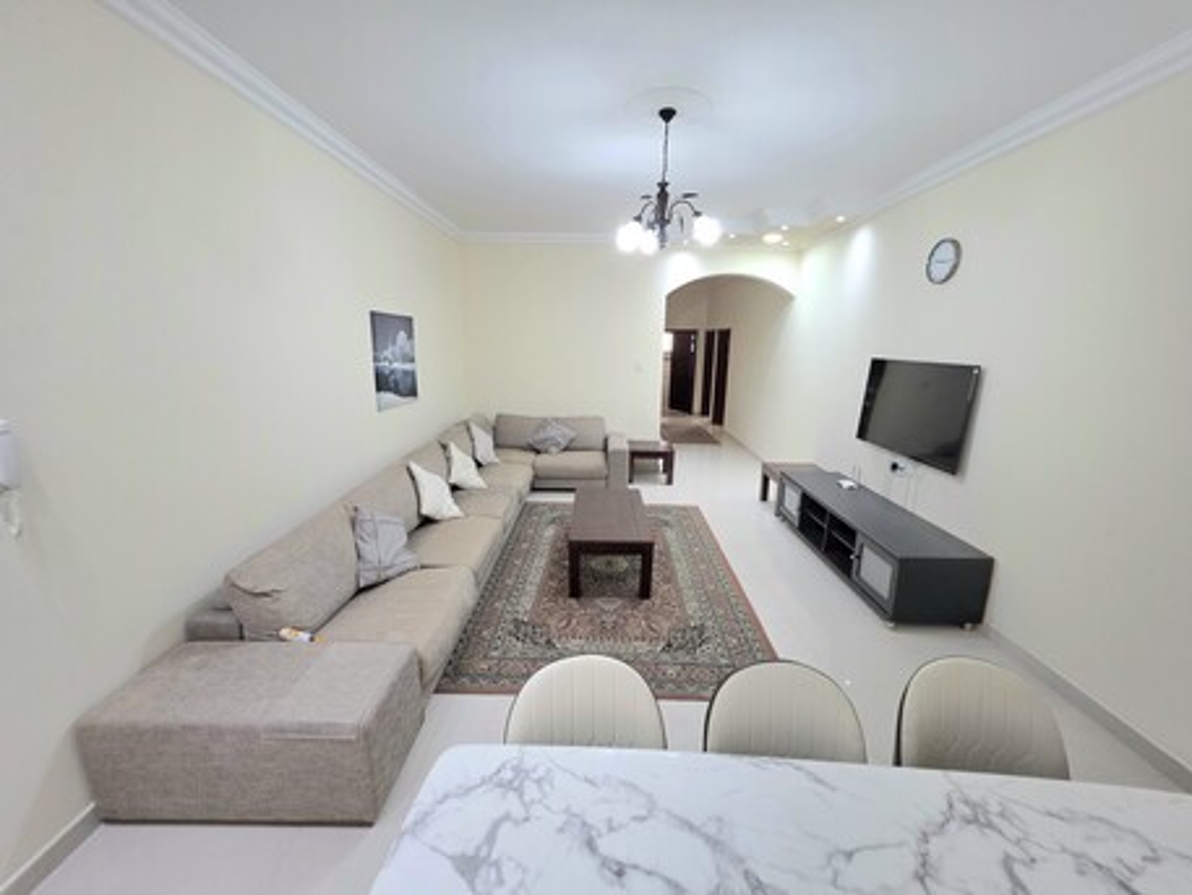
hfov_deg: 106.2
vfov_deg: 89.9
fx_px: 448
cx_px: 596
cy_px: 448
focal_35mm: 13
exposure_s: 1/101
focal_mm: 2.2
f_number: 1.9
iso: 250
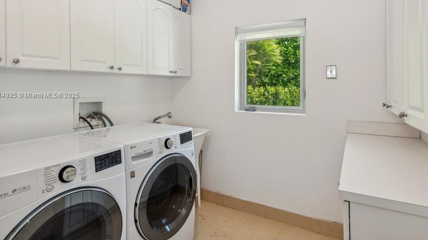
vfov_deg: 55.4
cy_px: 95
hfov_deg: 86.6
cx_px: 221
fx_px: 227
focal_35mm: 20
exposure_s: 1/60
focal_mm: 17
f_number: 8
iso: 200
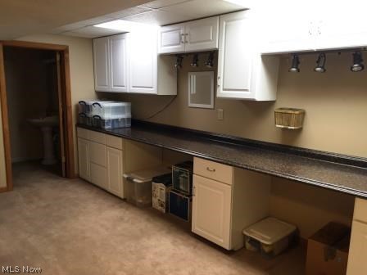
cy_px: 138
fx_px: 307
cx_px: 184
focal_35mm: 29
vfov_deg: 48.2
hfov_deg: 61.7
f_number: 2.2
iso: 80
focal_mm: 4.15
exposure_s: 1/30
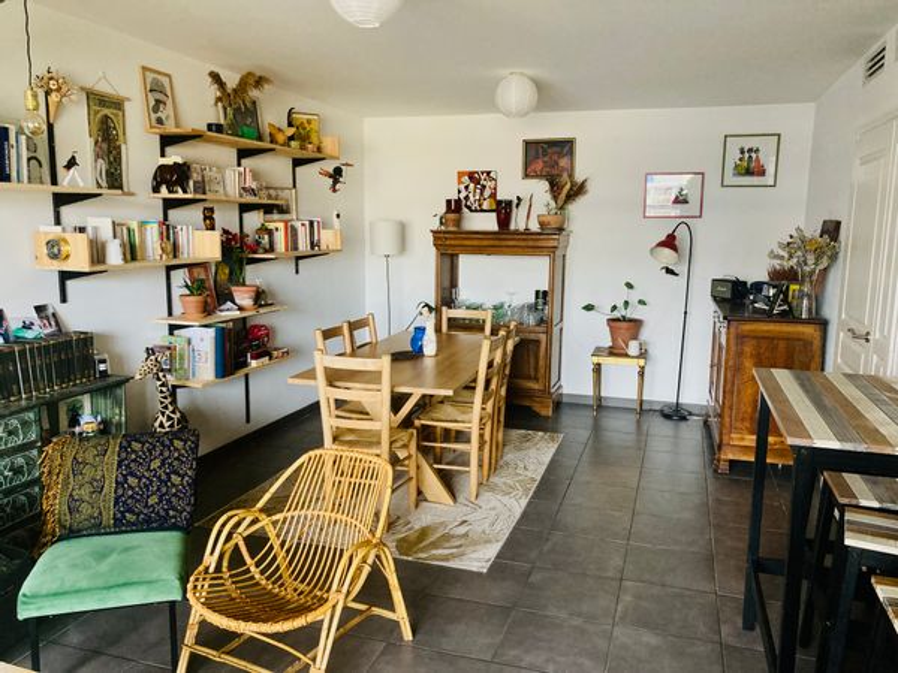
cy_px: 336
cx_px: 449
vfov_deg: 49.7
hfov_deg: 63.4
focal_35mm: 28
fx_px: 726
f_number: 1.8
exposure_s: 1/60
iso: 200
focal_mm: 3.99
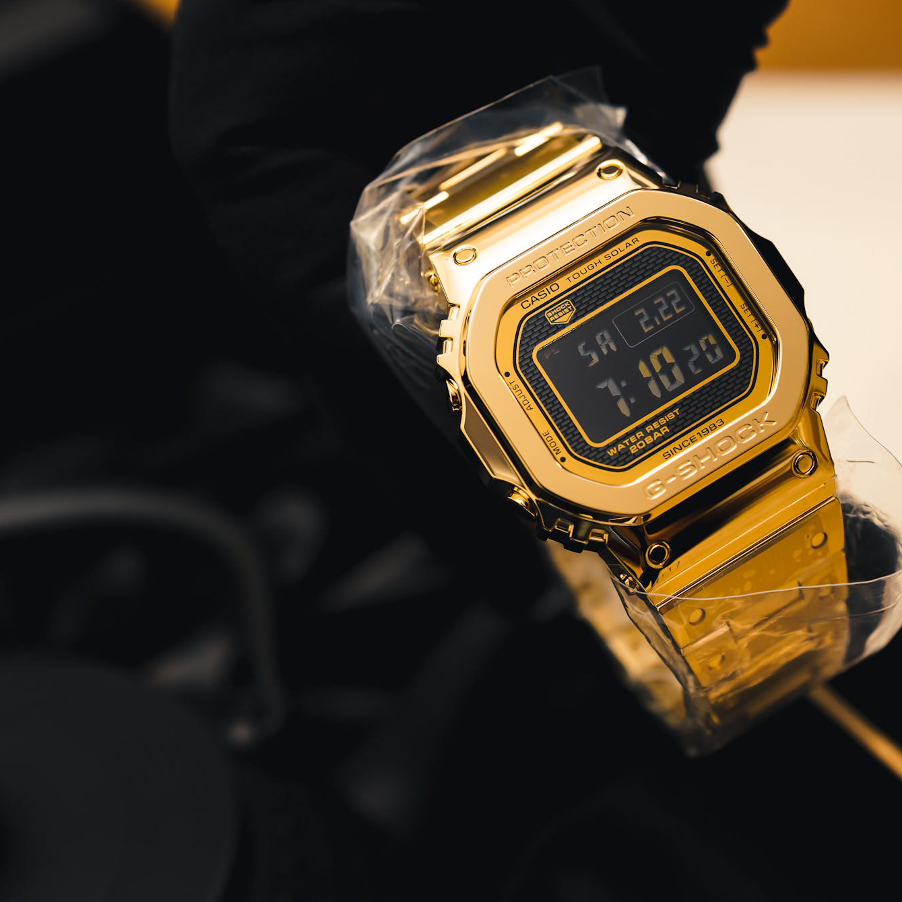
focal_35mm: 52
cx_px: 536
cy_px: 453
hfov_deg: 32.7
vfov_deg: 32.8
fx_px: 1533
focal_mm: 40
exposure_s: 1/160
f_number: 4
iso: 125
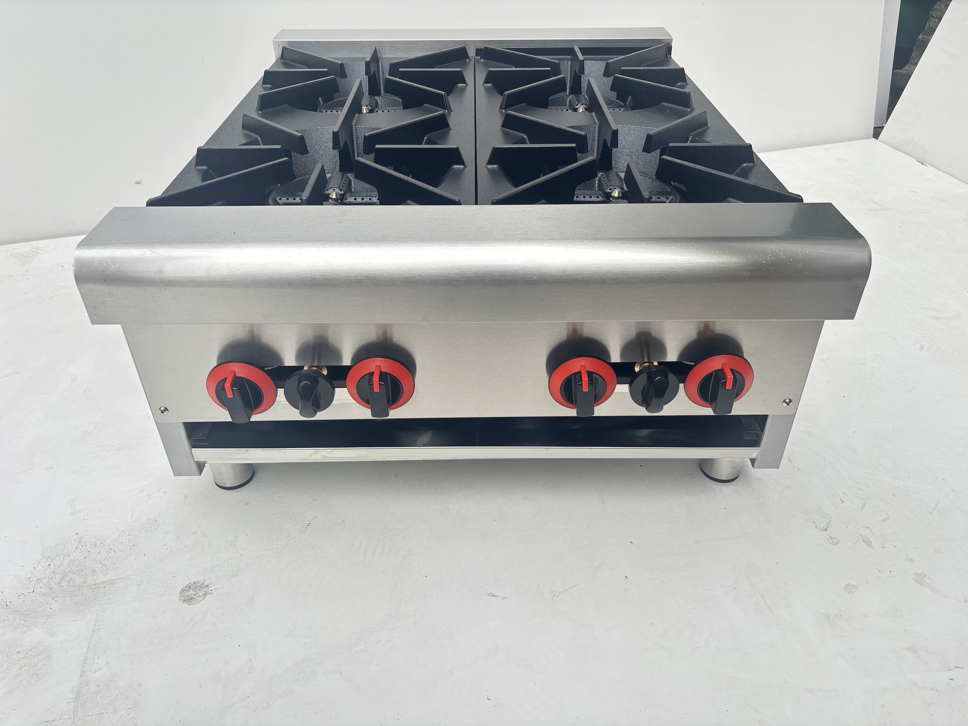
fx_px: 727
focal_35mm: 26
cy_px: 363
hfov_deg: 67.3
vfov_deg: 53.1
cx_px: 484
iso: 50
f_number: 1.6
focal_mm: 5.96
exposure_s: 1/865
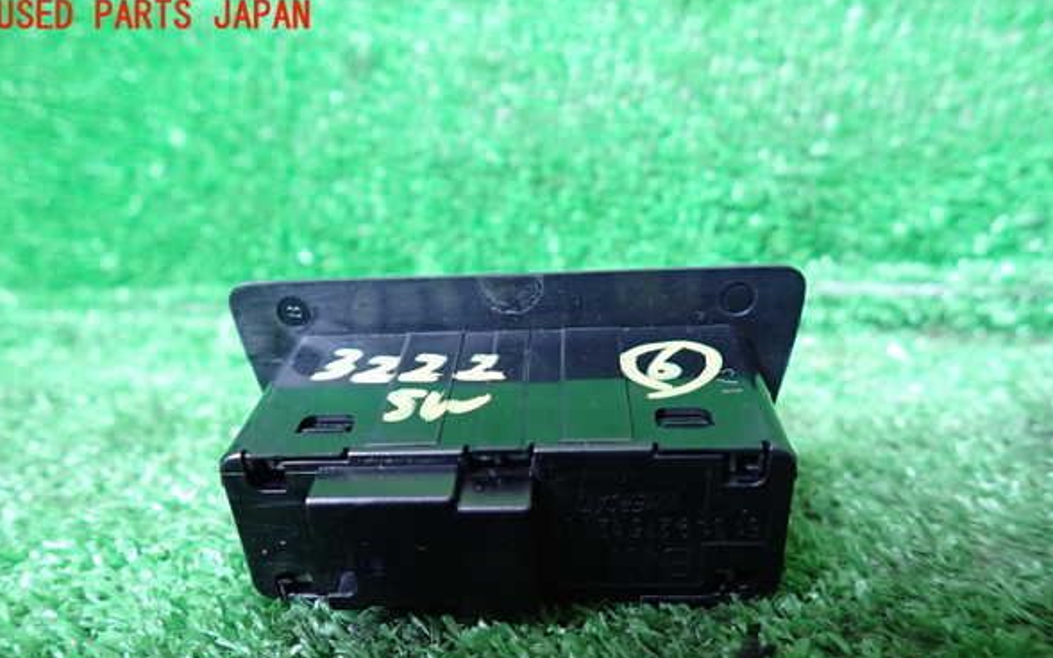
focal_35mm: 27
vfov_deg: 45.7
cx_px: 522
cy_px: 397
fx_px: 775
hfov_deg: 68.4
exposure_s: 1/30
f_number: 2
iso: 640
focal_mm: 4.5
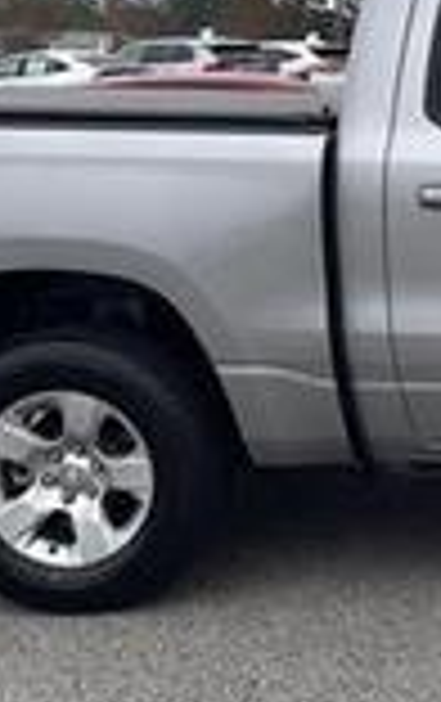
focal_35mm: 82
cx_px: 680
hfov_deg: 14.8
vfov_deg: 25.0
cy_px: 207
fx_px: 1571
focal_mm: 6.86
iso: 80
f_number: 1.78
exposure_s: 1/1779
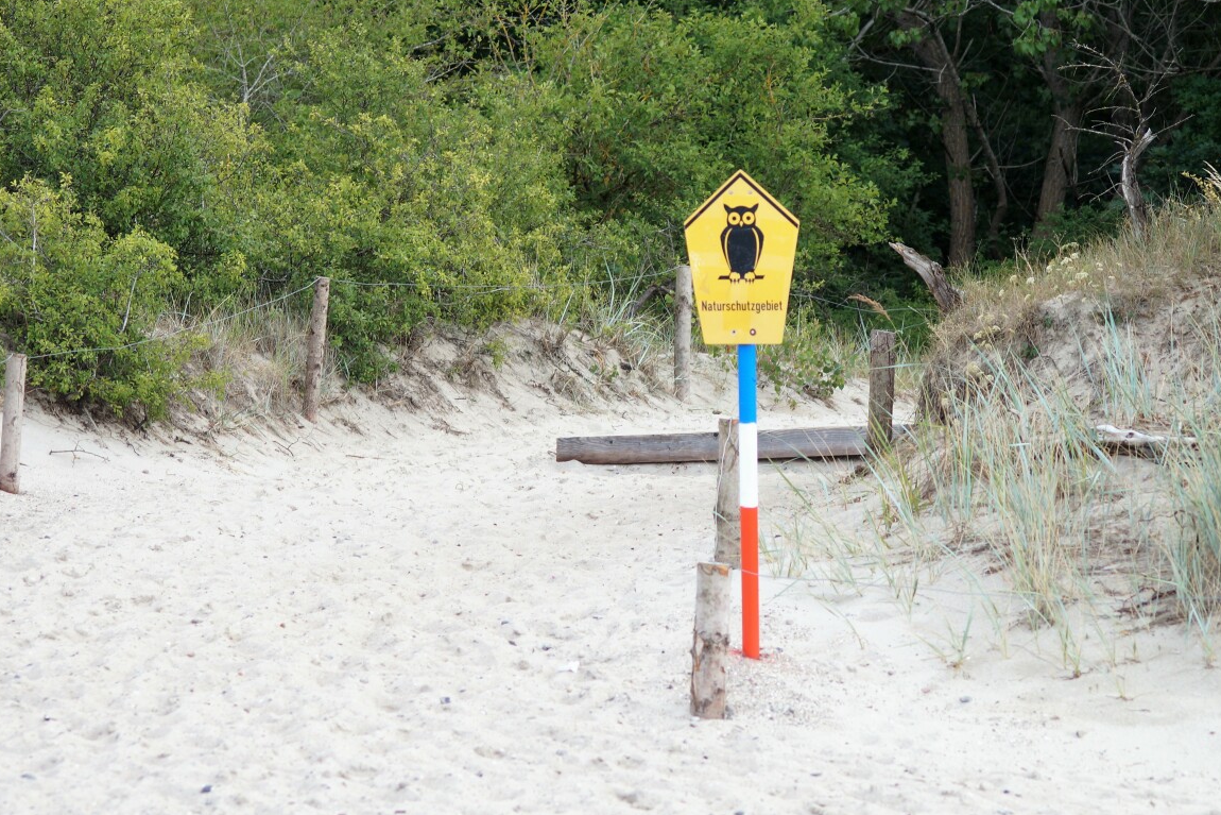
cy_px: 328
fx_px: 5970
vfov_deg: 7.8
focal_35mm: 176
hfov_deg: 11.7
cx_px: 689
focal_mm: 90
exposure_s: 1/250
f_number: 5
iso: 100
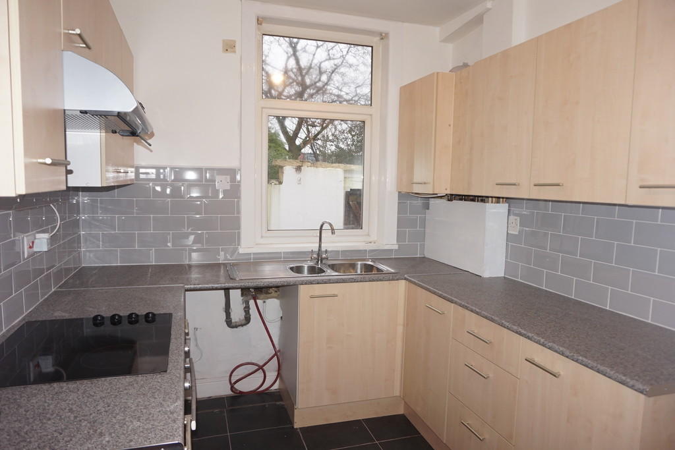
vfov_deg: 53.1
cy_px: 225
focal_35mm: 24
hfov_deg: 73.7
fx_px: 450
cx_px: 338
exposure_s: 1/160
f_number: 4
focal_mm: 16
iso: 500
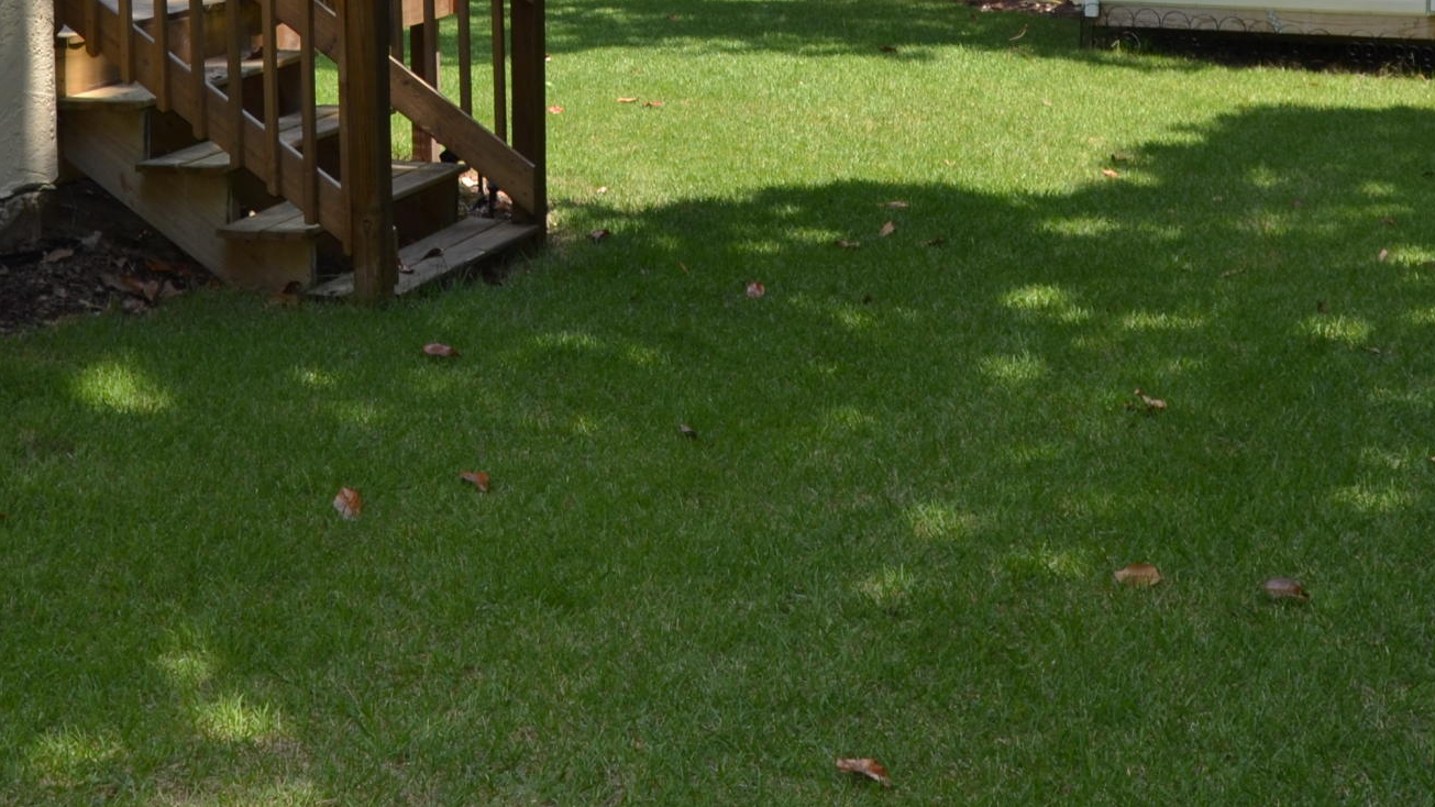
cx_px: 574
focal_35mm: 65
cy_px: -228
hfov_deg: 32.3
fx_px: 2473
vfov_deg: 17.4
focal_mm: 18
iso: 100
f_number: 6.3
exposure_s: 1/200
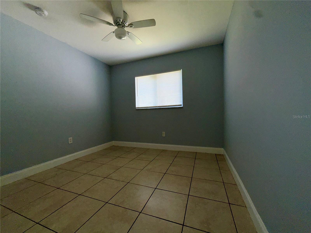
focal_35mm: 14
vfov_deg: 85.7
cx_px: 156
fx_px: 126
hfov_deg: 102.1
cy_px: 116
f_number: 2.2
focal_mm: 2.22
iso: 16
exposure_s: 1/133
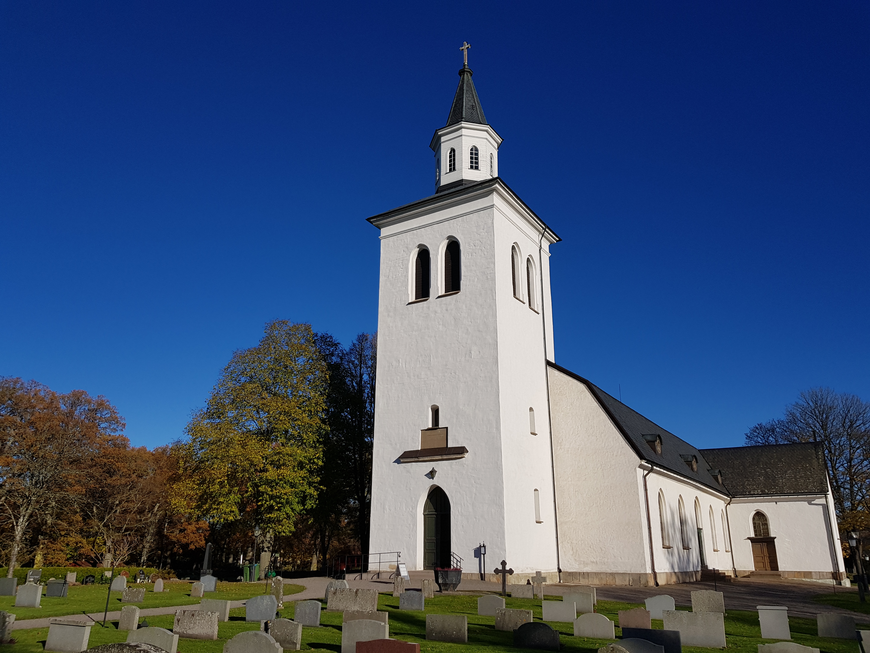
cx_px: 435
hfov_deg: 67.3
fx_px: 653
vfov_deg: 53.1
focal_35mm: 26
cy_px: 326
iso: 40
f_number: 1.7
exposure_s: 1/4816
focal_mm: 4.2
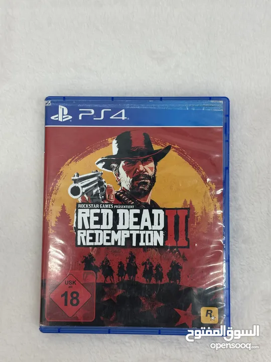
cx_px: 136
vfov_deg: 39.7
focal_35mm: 48
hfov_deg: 30.3
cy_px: 181
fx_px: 501
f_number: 1.78
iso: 100
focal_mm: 6.86
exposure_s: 1/50
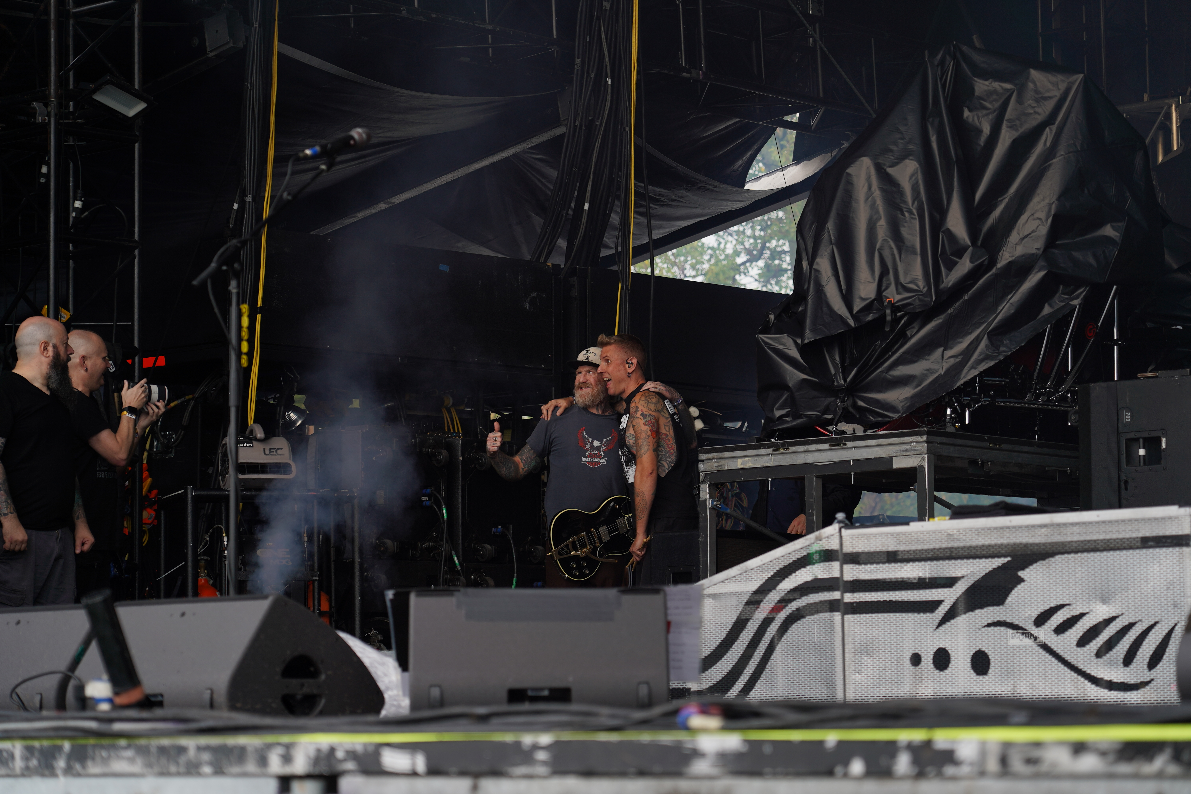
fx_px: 3473
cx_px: 596
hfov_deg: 19.5
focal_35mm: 105
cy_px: 397
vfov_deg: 13.0
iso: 100
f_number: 5
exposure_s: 1/200
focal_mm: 105
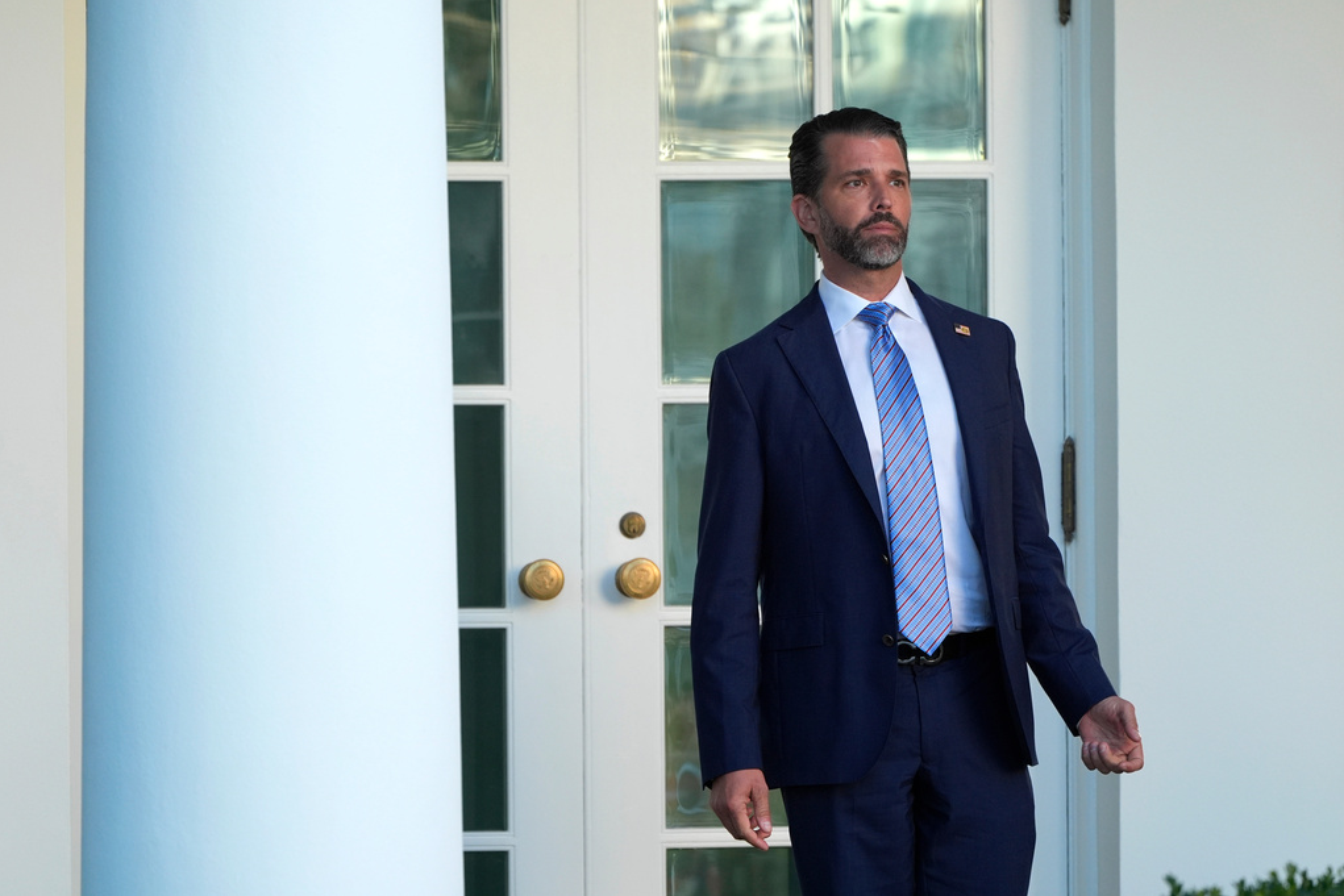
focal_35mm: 301
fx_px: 11238
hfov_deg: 6.8
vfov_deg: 4.6
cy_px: 448
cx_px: 671
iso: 1250
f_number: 5.6
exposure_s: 1/800
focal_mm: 300
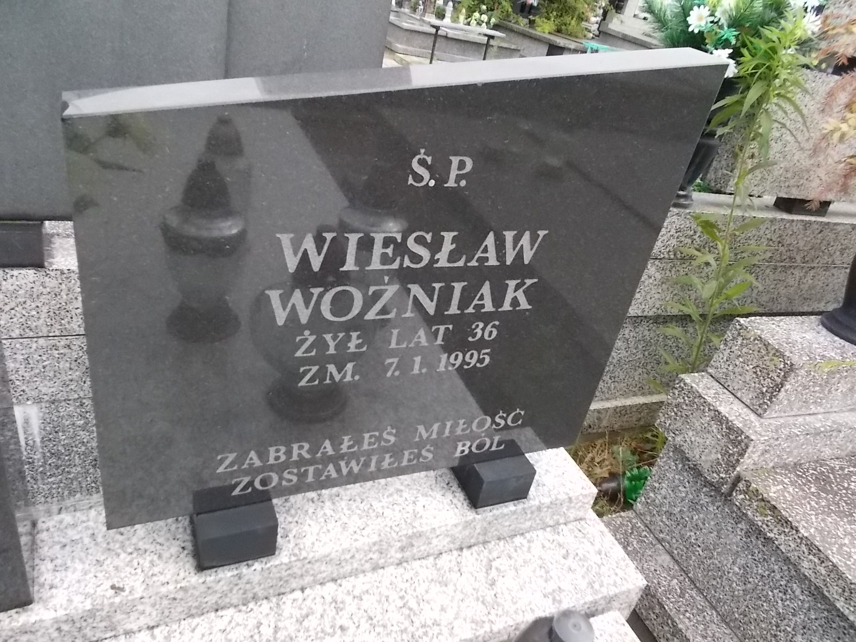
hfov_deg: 67.3
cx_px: 428
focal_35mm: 26
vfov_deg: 53.1
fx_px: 643
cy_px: 321
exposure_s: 1/250
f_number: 8
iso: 400
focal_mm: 4.6
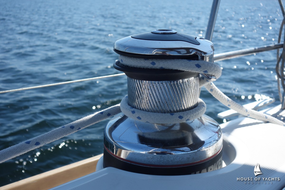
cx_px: 142
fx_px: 340
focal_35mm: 43
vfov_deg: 31.2
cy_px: 95
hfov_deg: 45.4
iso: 125
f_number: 4
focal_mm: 15.82
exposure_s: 1/800
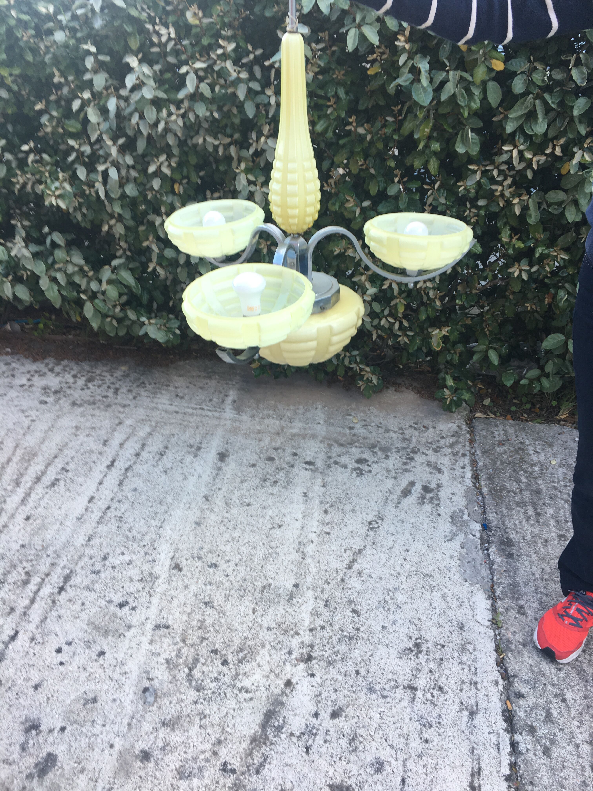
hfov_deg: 48.2
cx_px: 296
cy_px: 396
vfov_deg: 61.7
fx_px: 662
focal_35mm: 29
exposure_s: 1/50
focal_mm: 4.15
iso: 25
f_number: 2.2
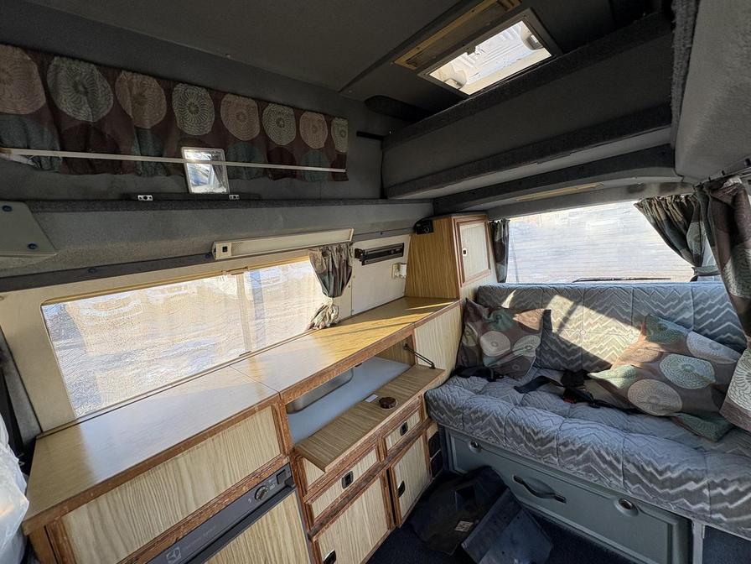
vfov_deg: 85.7
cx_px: 376
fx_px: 304
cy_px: 282
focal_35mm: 14
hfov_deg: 102.1
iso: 50
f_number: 2.2
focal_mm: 2.22
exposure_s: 1/143
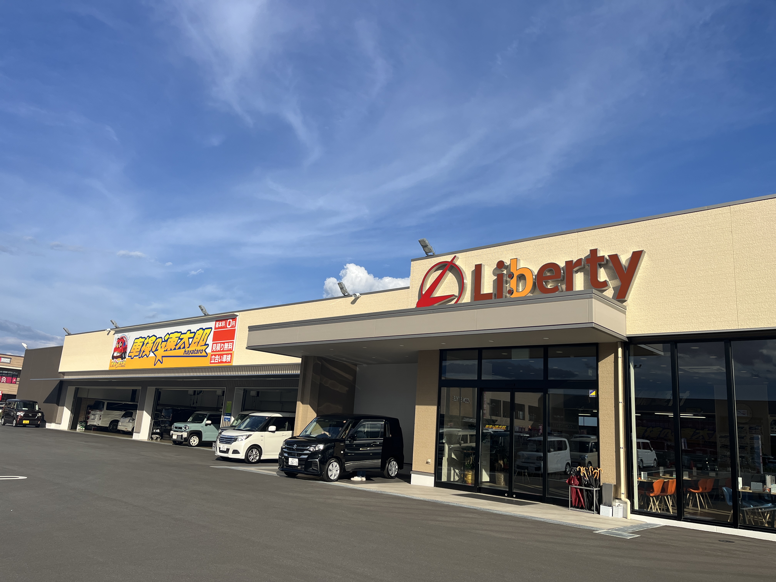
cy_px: 291
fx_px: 583
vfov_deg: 53.1
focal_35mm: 26
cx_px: 388
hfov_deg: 67.3
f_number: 1.6
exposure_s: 1/5076
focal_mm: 5.1
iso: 50
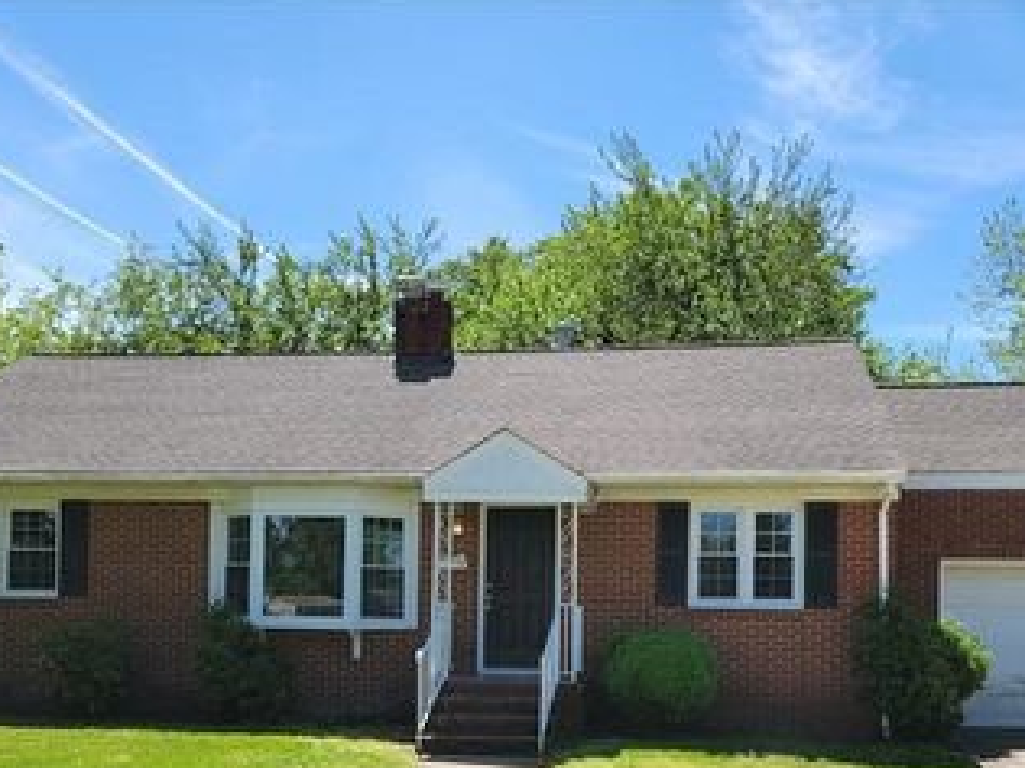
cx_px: 516
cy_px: 604
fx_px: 1125
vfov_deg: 36.5
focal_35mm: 38
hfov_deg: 49.0
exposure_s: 1/654
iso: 16
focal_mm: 6.7
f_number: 1.8
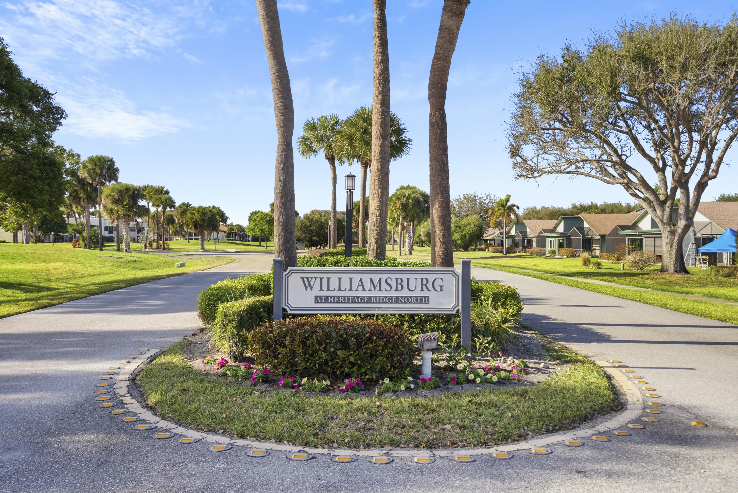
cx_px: 369
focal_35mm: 32
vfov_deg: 41.2
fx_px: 656
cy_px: 246
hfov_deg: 58.7
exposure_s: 1/320
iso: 1600
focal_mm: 32
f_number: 8
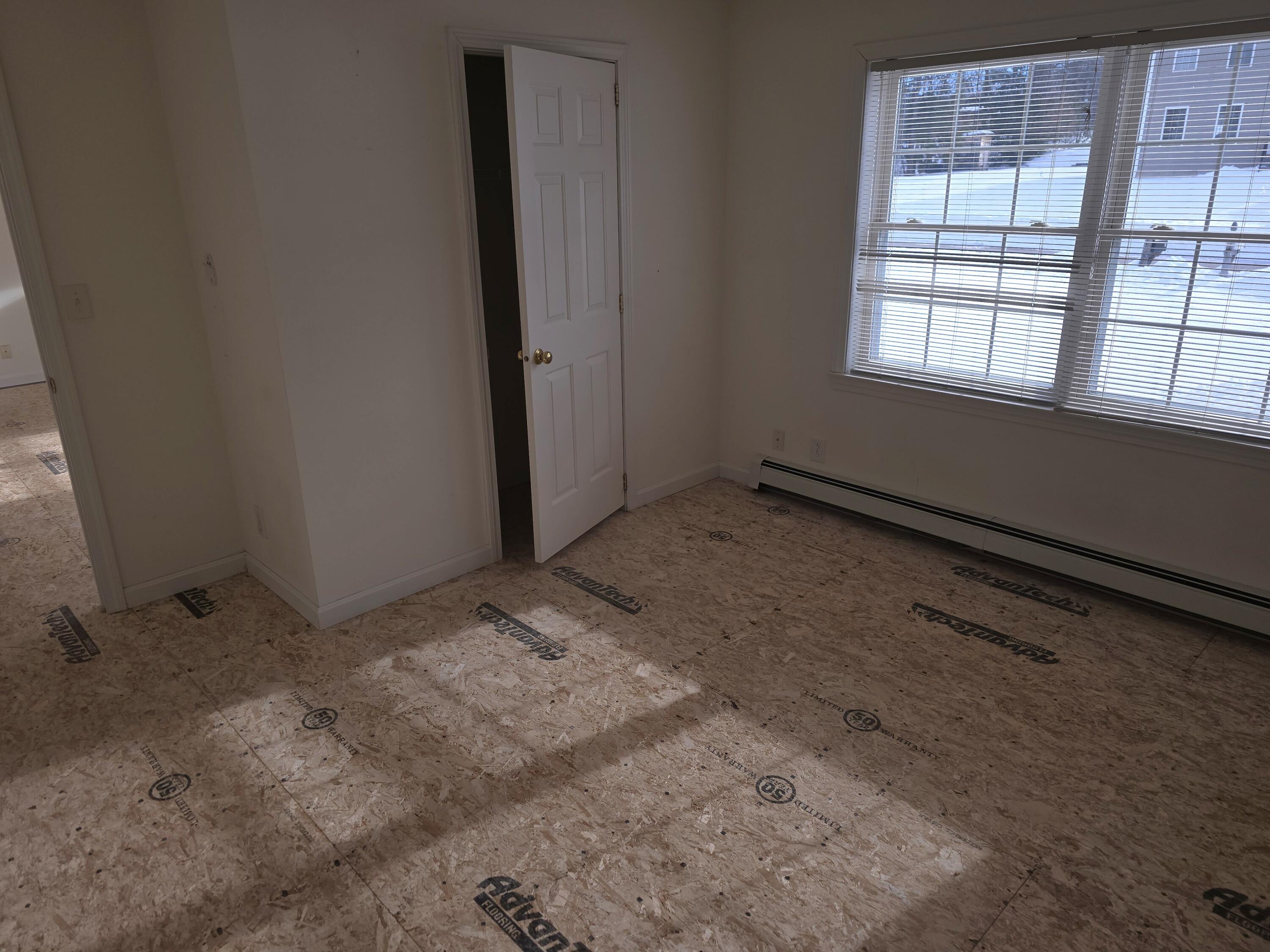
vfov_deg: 58.9
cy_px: 476
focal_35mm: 23
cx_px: 635
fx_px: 844
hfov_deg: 73.9
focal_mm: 6.3
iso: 12
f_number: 1.7
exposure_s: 1/263
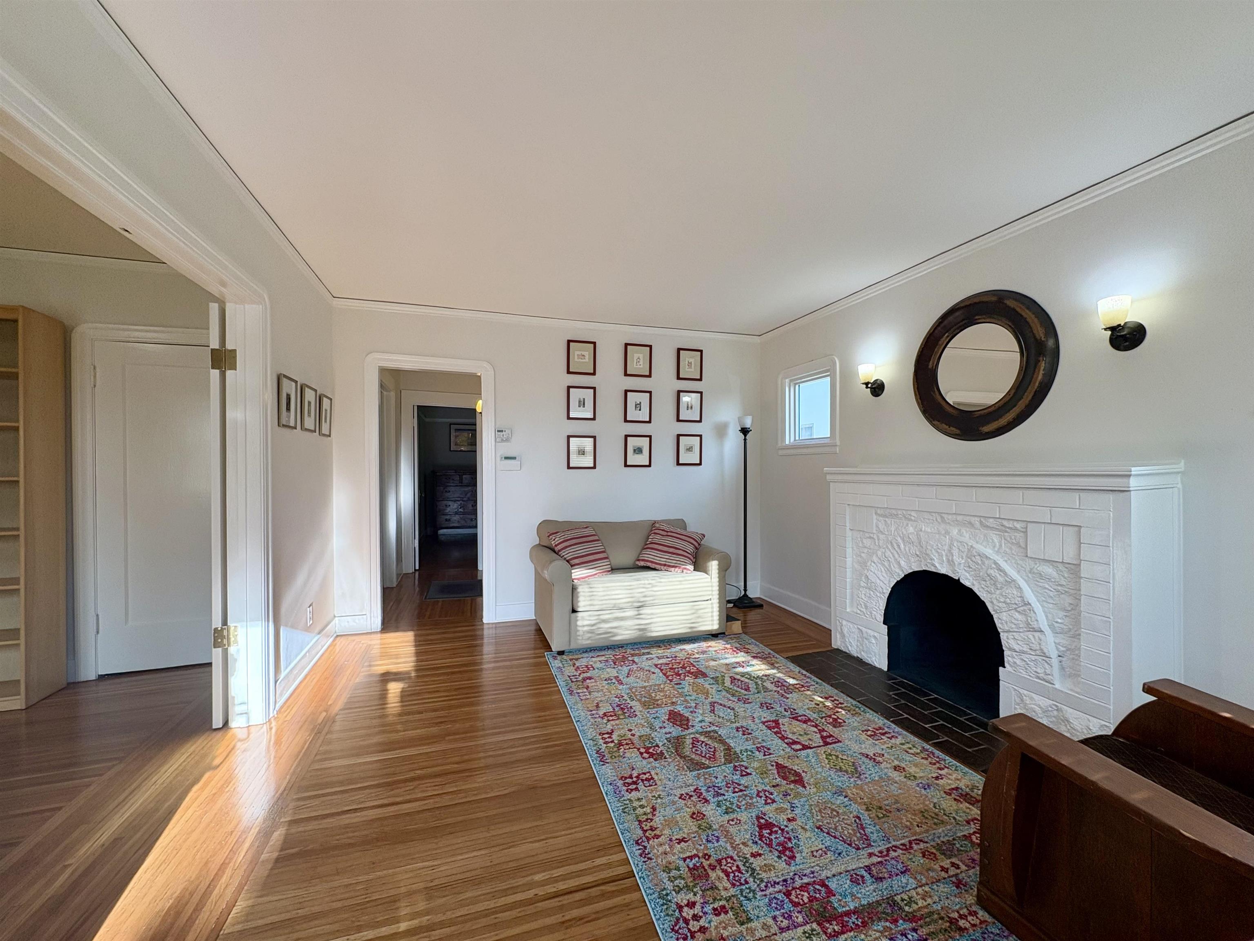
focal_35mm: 14
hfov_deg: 102.1
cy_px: 470
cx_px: 627
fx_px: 507
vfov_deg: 85.7
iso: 64
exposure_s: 1/230
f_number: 2.2
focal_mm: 2.22
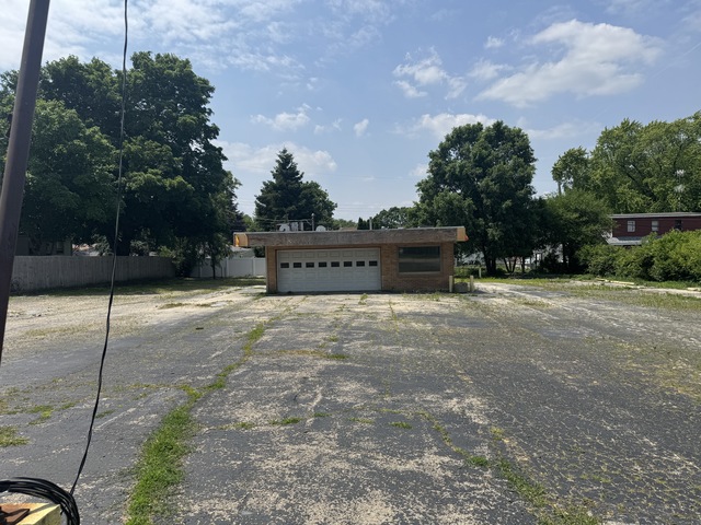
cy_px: 262
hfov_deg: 71.6
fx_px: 486
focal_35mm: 24
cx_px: 350
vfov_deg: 56.8
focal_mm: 6.76
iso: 80
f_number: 1.78
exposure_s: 1/6410
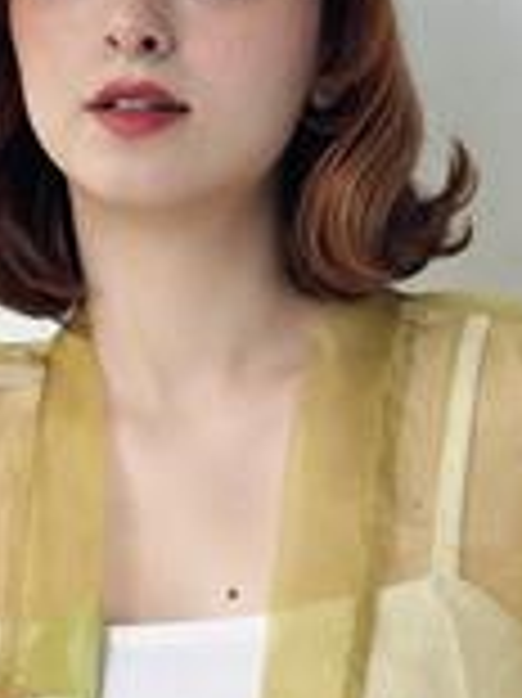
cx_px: 248
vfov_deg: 12.0
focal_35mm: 165
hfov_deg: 9.0
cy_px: 520
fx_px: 3322
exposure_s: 1/244
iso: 80
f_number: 1.78
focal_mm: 6.86
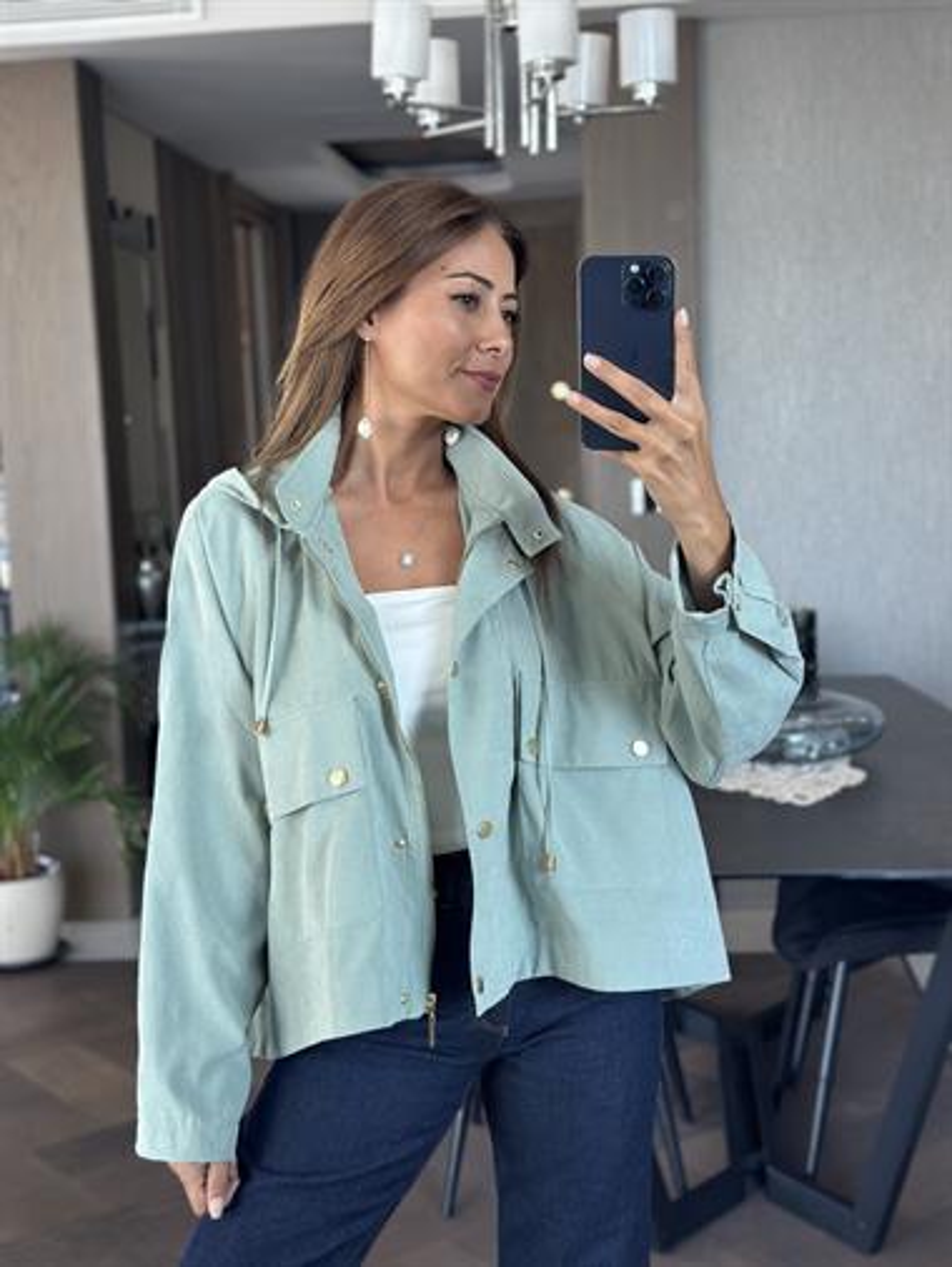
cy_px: 634
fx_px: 1759
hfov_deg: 30.3
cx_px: 476
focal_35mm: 48
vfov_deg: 39.6
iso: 125
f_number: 1.78
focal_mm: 6.86
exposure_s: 1/86
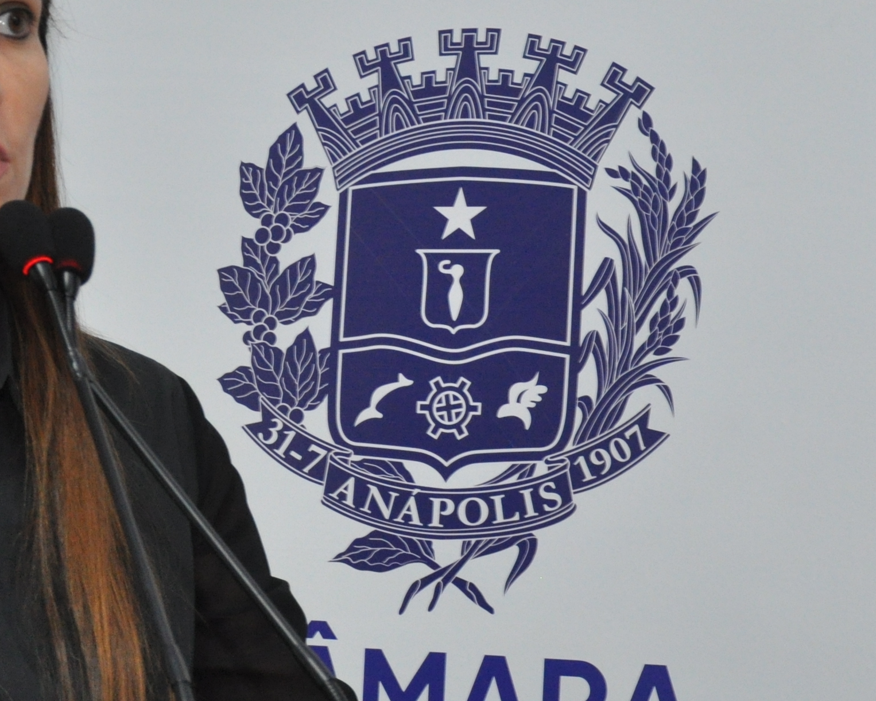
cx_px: 90
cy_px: 471
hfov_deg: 12.1
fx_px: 4097
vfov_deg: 9.8
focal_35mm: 158
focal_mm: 40
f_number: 5.6
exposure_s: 1/60
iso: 800
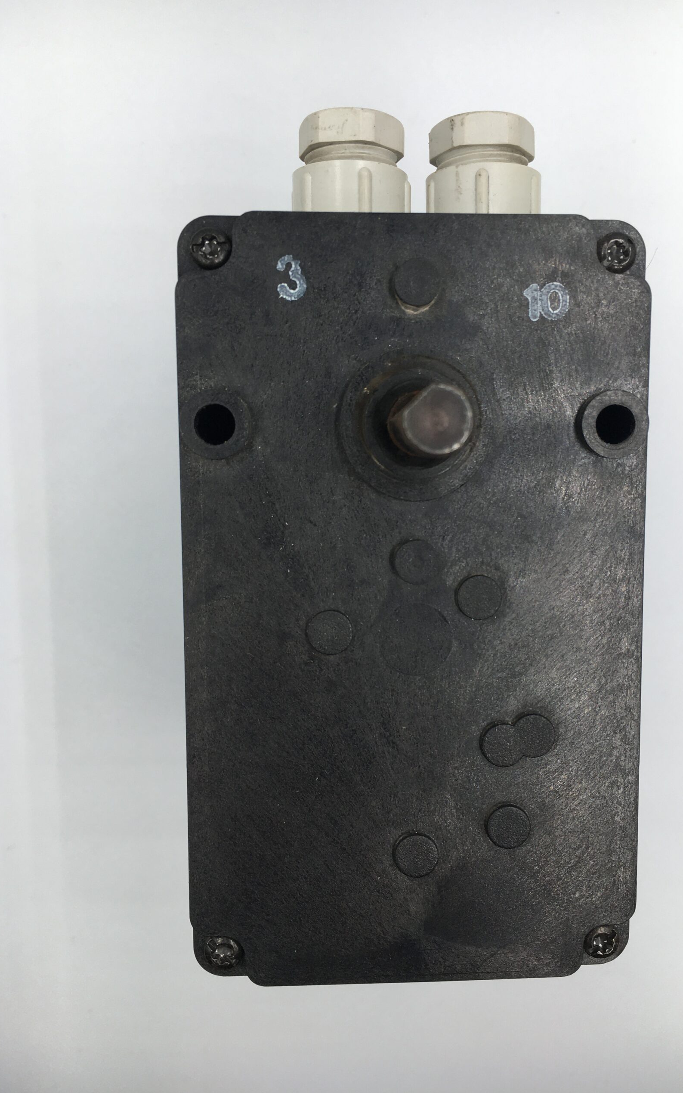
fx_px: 923
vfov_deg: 61.2
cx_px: 389
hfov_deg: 40.5
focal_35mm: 31
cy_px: 551
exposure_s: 1/261
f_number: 2.2
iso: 25
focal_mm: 4.15
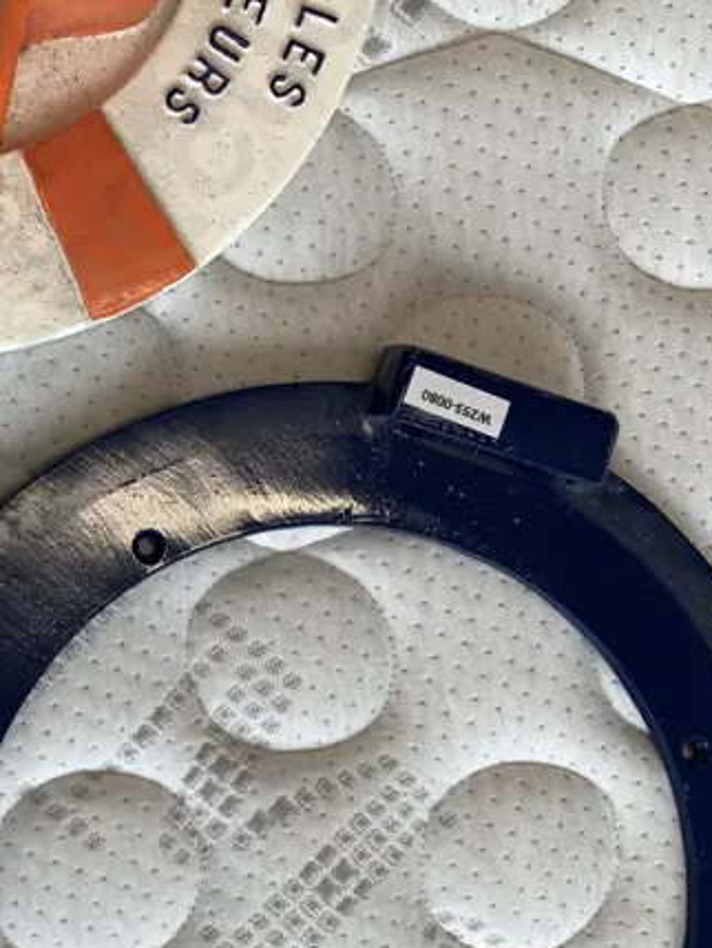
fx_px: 1699
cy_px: 389
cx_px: 35
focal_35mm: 62
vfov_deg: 31.1
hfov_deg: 22.9
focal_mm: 4.25
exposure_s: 1/124
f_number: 1.8
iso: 25
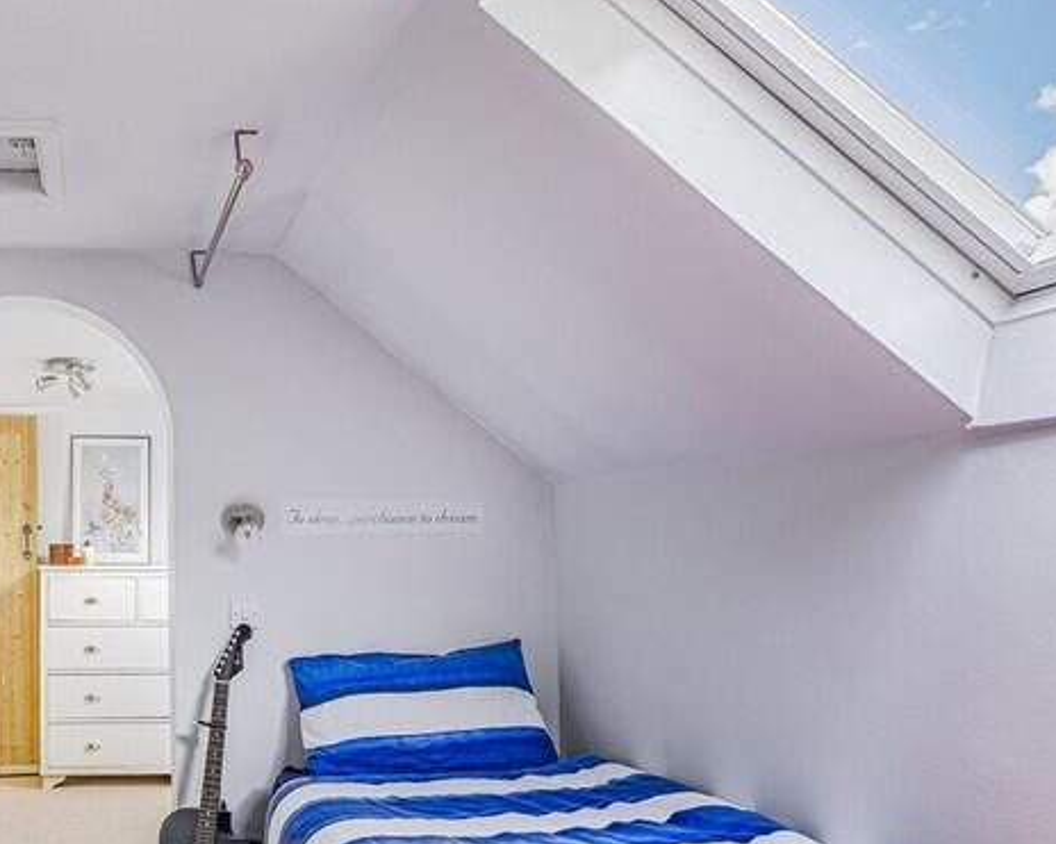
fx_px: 906
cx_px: 121
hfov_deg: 53.5
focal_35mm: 29
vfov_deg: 49.4
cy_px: 532
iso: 160
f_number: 4
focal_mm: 14
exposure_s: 1/25
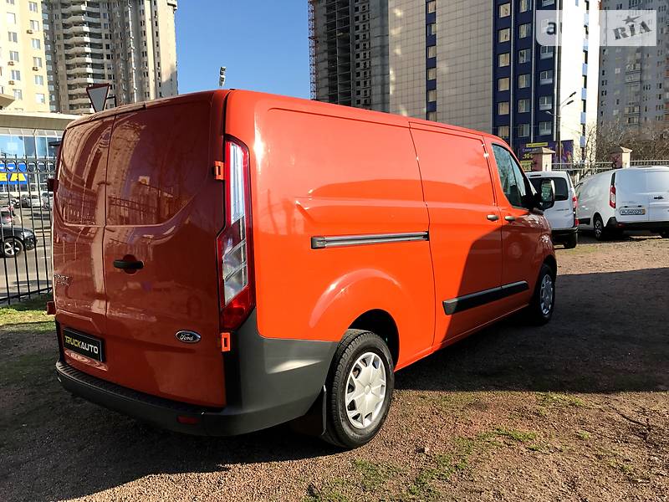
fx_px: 541
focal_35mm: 28
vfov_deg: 49.7
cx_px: 334
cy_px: 251
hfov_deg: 63.4
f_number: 1.8
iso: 20
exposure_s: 1/1429
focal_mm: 4
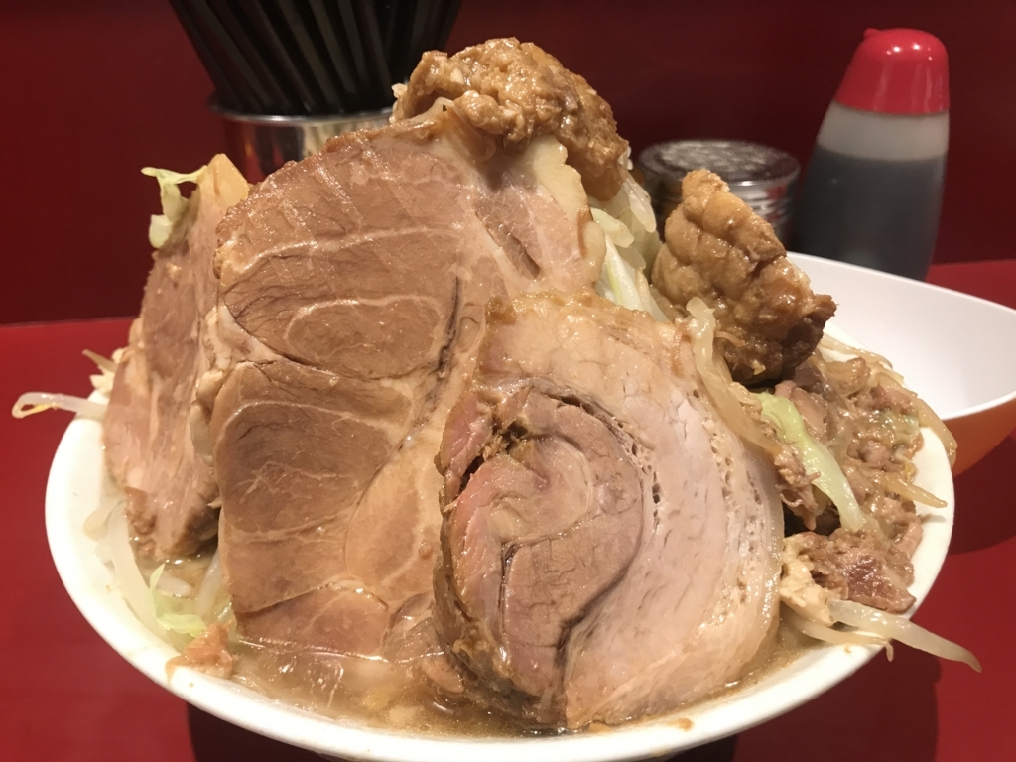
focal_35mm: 28
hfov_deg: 63.4
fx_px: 822
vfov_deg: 49.7
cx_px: 508
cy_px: 381
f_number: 1.8
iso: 40
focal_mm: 3.99
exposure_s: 1/20
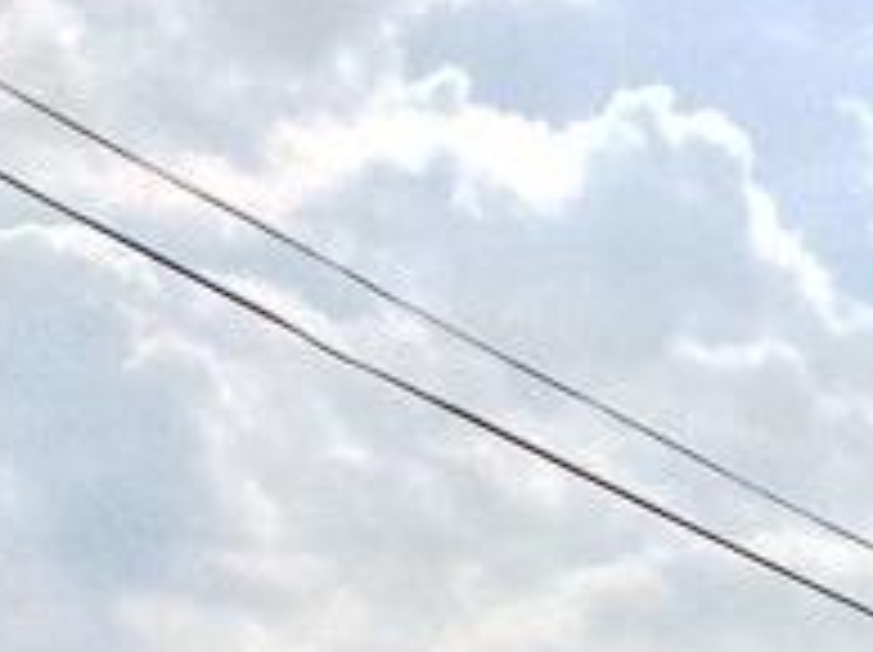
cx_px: 1145
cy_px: 1688
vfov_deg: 7.7
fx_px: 4458
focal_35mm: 177
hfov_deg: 10.9
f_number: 2.2
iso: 32
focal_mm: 4.12
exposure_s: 1/5882
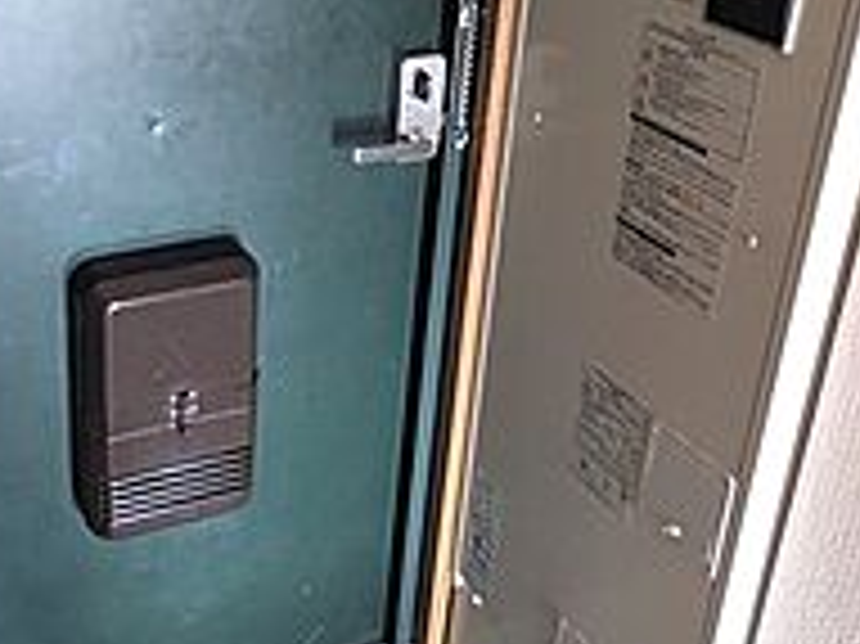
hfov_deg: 39.4
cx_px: 221
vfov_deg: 30.2
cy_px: 140
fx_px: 1167
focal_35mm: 47
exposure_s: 1/30
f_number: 2.2
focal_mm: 1.83
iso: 368
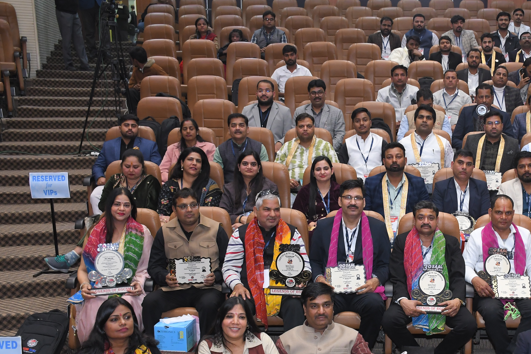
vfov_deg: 24.8
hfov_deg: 35.6
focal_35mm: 54
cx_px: 430
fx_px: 796
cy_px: 260
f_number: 4.5
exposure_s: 1/100
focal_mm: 22
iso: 1250
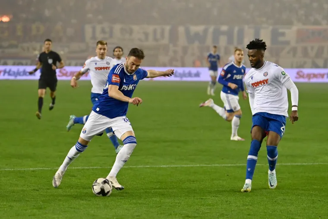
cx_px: 164
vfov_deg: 11.0
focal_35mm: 125
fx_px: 1139
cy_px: 110
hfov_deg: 16.4
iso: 3200
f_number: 2.8
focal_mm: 125
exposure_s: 1/2500
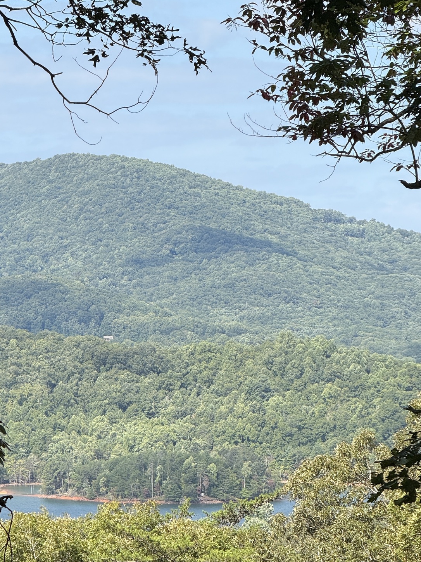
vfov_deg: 10.3
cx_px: 93
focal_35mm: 191
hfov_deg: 7.8
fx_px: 3097
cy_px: 356
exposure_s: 1/977
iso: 50
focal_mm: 15.66
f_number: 2.8
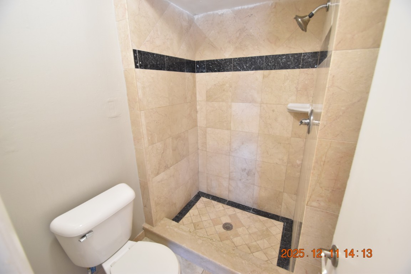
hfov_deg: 100.4
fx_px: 171
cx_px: 206
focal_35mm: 15
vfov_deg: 77.3
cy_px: 137
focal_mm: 10
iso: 800
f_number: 3.5
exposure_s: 1/20
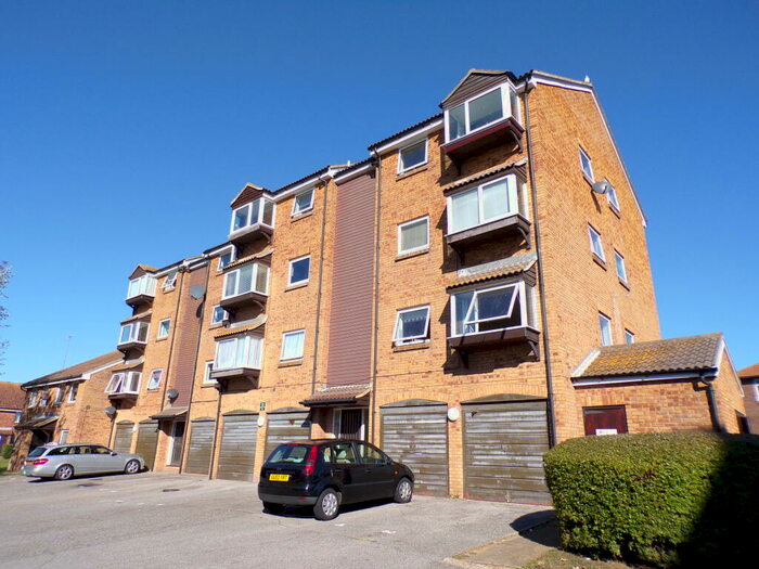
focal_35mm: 24
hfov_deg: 71.6
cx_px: 380
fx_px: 526
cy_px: 284
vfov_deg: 56.8
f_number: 3
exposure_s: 1/1400
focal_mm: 4.3
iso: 80
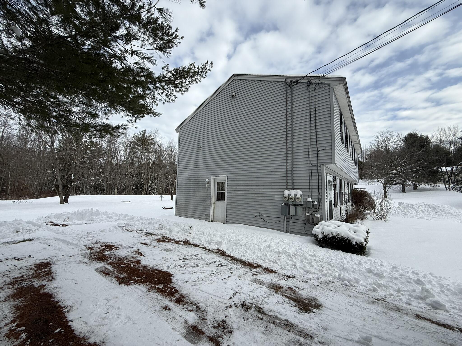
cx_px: 231
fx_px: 187
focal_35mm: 14
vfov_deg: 85.7
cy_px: 173
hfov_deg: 102.1
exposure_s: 1/901
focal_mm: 2.22
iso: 50
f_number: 2.2
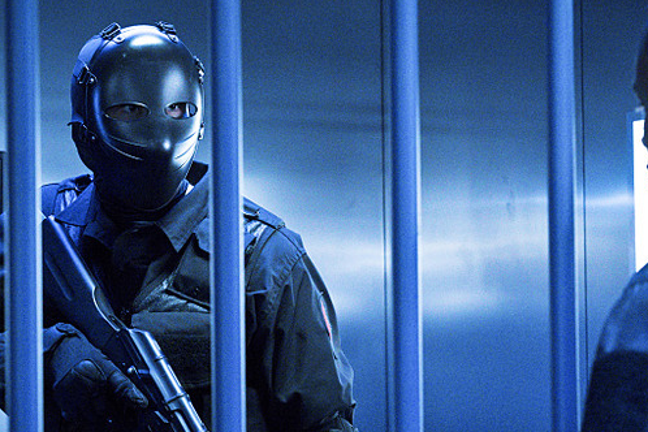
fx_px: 1692
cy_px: 271
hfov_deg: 21.7
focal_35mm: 94
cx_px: 340
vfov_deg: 14.5
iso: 16000
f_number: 5.6
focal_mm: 60
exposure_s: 1/100
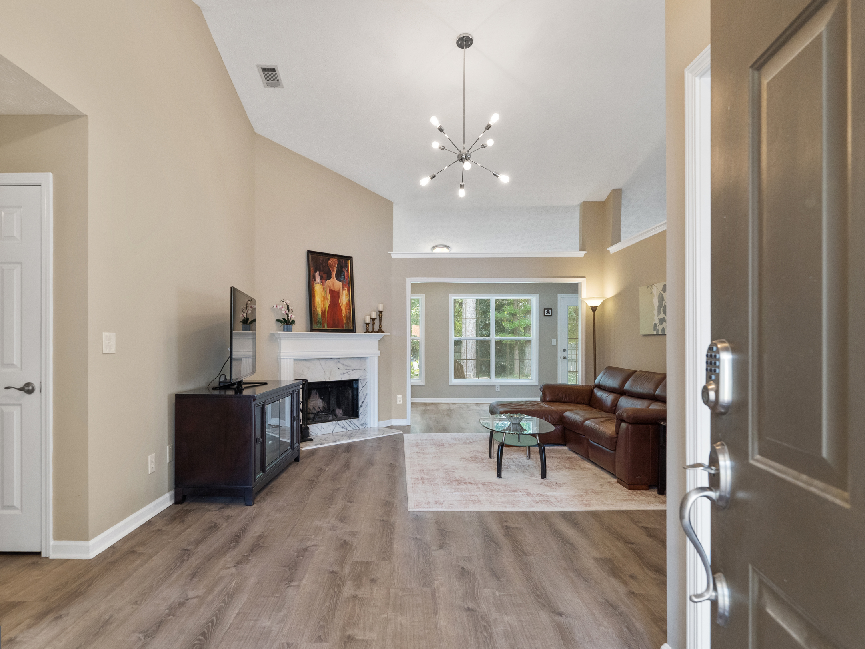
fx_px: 514
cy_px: 326
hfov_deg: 80.1
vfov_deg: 64.6
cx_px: 401
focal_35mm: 21
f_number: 6.3
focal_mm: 18.5
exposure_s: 1/25
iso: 1250
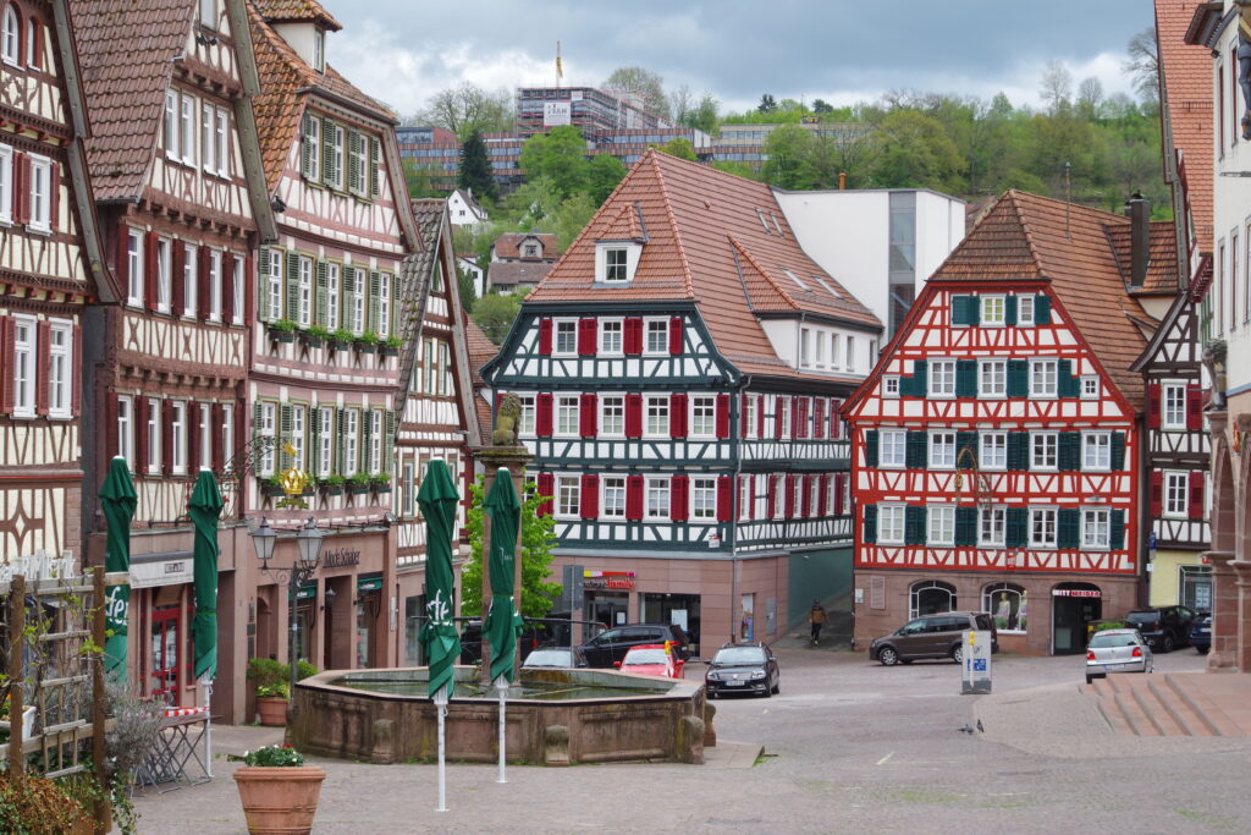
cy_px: 418
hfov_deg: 27.0
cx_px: 626
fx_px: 2606
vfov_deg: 18.2
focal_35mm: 75
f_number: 11
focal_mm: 50
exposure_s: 1/100
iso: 200
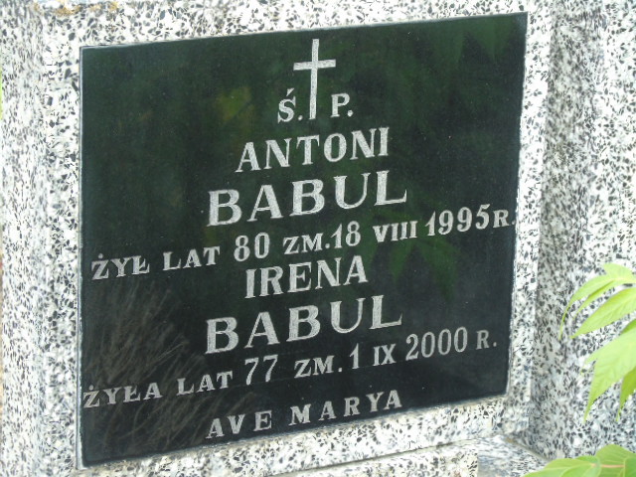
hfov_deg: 13.9
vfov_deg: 10.4
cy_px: 238
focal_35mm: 142
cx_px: 318
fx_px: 2609
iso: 160
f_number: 4.7
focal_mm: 25
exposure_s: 1/125
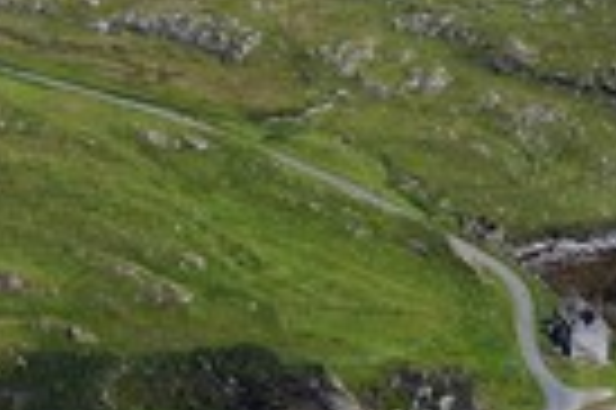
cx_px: -214
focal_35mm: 292
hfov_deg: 7.0
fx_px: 4990
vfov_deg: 4.7
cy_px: 320
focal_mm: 95
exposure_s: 1/800
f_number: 6.3
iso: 200
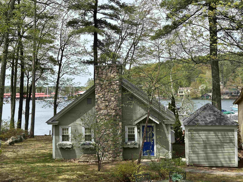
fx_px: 337
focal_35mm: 48
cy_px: 91
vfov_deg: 30.3
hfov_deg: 39.7
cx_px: 122
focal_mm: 6.86
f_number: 1.78
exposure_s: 1/2976
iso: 64
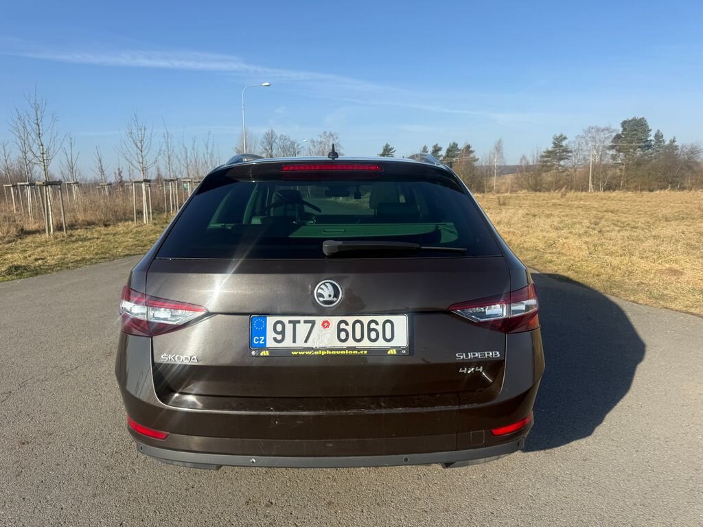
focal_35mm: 24
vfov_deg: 56.8
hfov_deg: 71.6
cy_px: 264
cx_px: 352
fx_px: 487
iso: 80
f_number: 1.78
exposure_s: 1/3425
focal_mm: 6.76
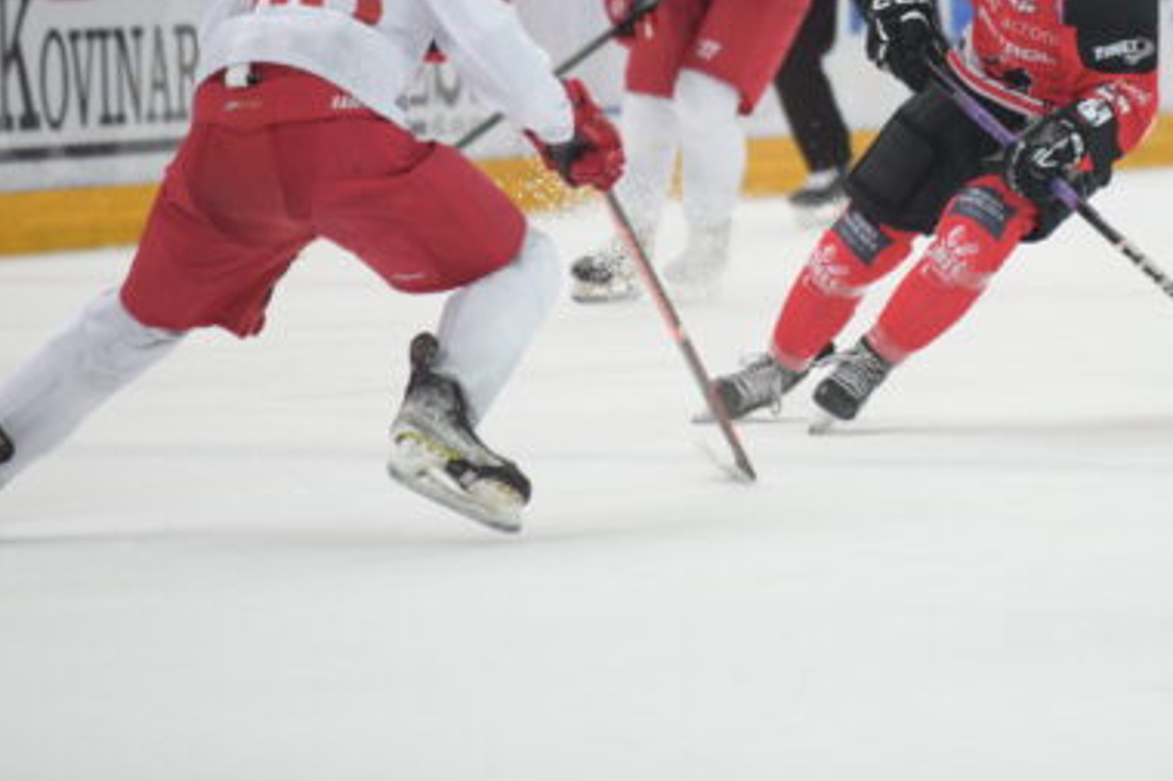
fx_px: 12864
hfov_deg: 5.2
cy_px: 31
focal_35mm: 395
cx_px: 901
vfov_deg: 3.5
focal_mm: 200
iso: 1250
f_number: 2.8
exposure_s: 1/640
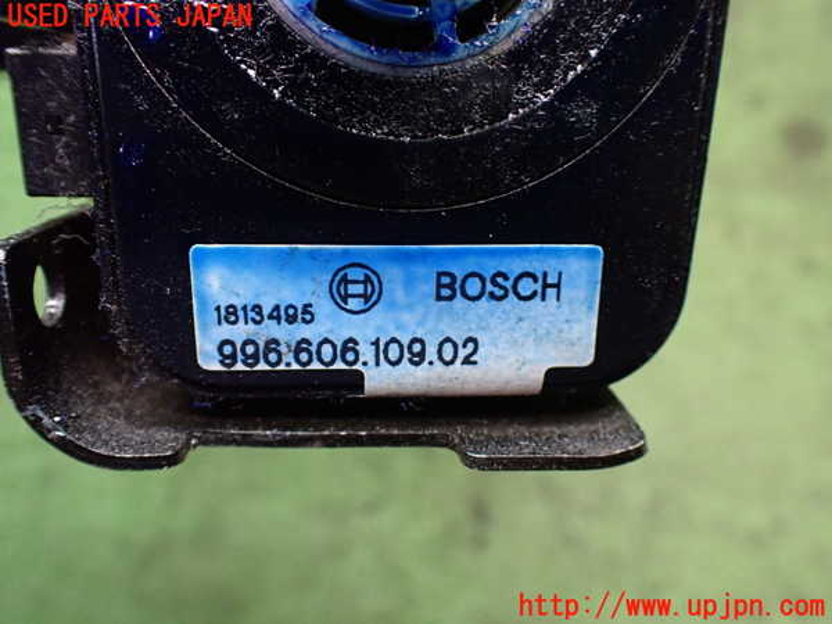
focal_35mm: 30
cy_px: 312
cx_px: 416
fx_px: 721
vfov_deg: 46.8
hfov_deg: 60.0
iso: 800
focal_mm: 5.4
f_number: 2.3
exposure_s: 1/50
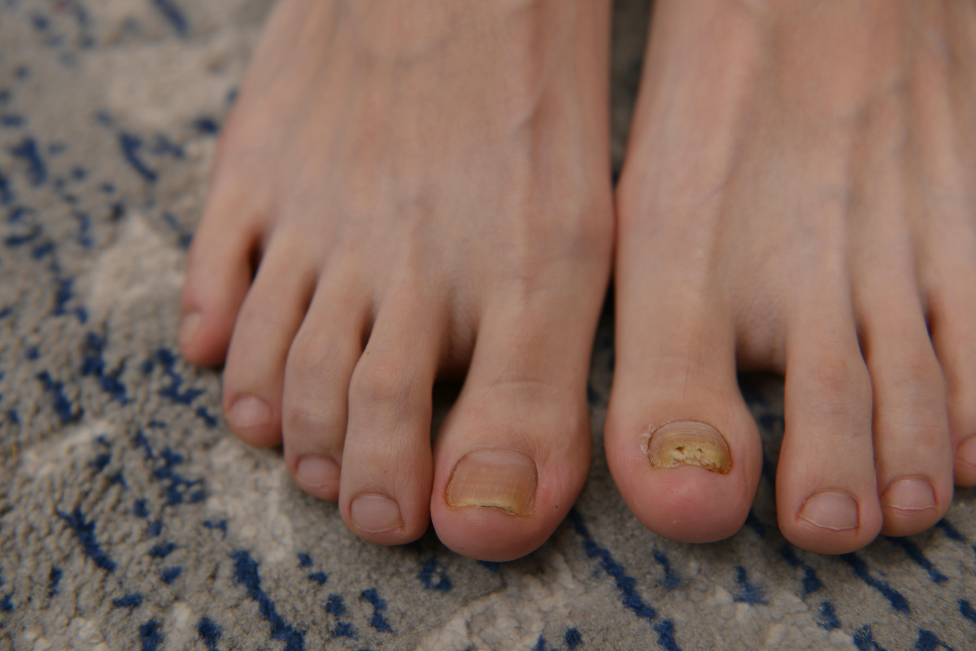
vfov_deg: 29.3
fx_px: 1247
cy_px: 326
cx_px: 488
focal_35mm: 46
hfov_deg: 42.7
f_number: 4.5
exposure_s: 1/100
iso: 100
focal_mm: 46
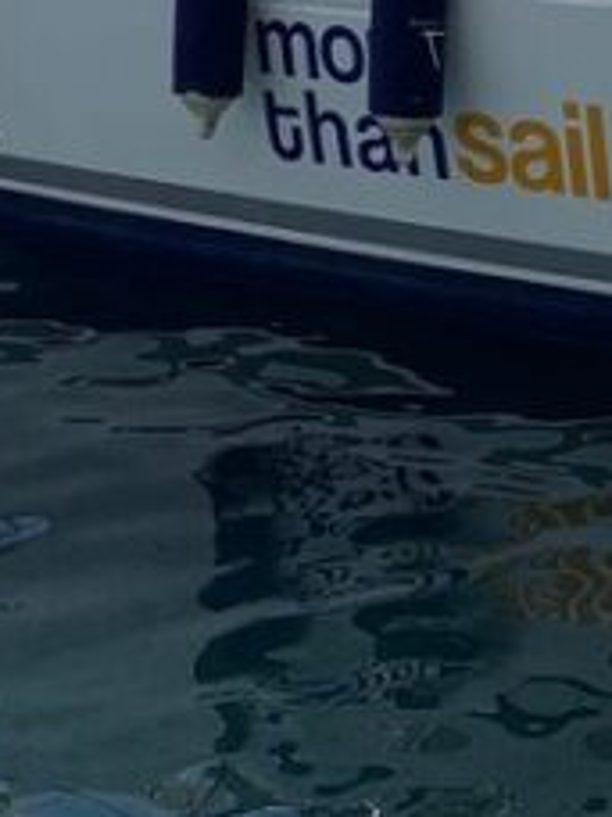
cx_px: 358
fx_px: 2758
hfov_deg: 12.7
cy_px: -835
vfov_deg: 14.1
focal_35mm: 117
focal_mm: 4.25
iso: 25
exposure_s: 1/3788
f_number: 1.8
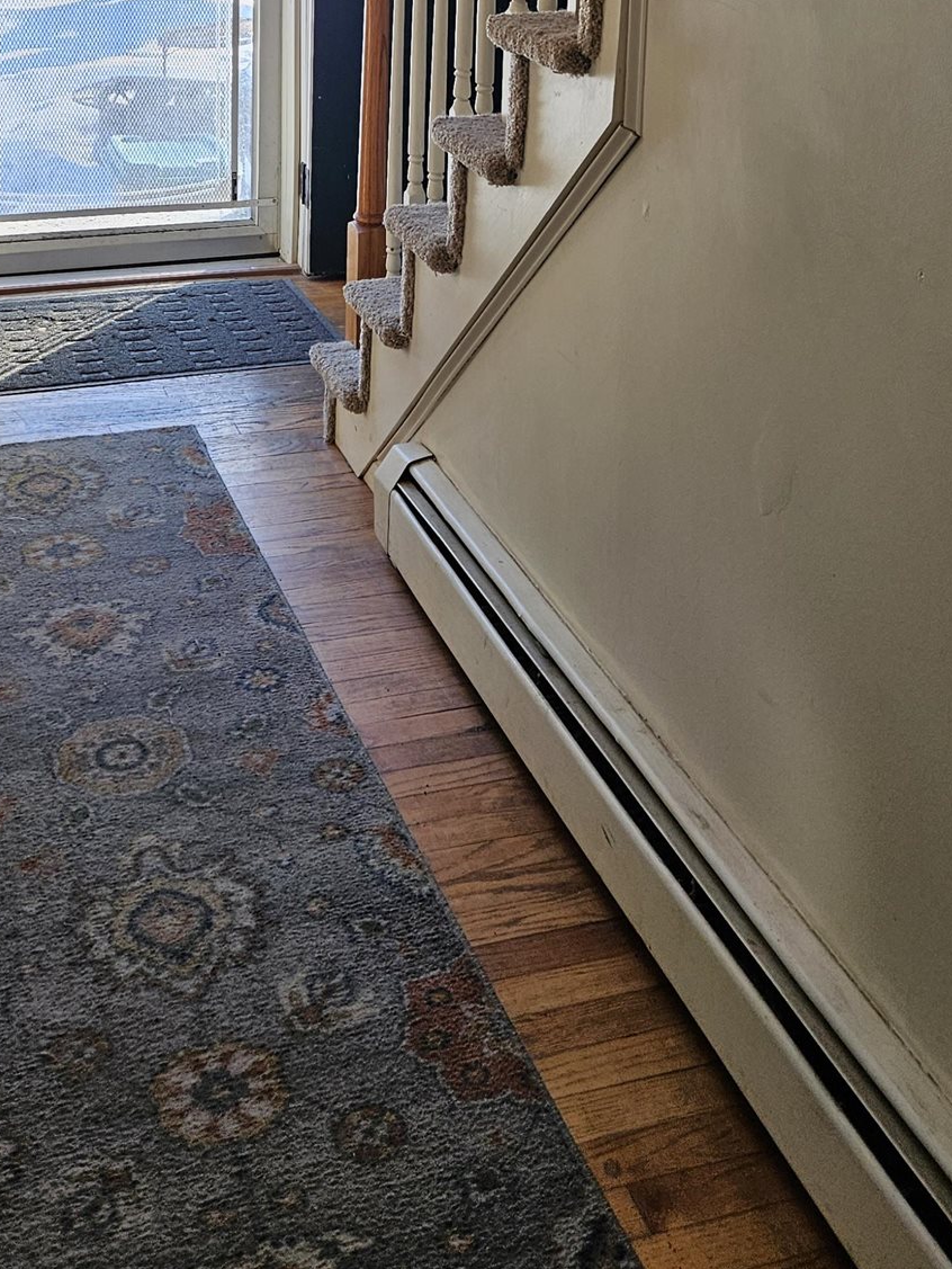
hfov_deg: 30.9
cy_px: 28
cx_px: 453
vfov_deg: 36.7
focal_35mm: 47
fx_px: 1722
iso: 64
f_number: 1.8
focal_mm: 5.4
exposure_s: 1/207
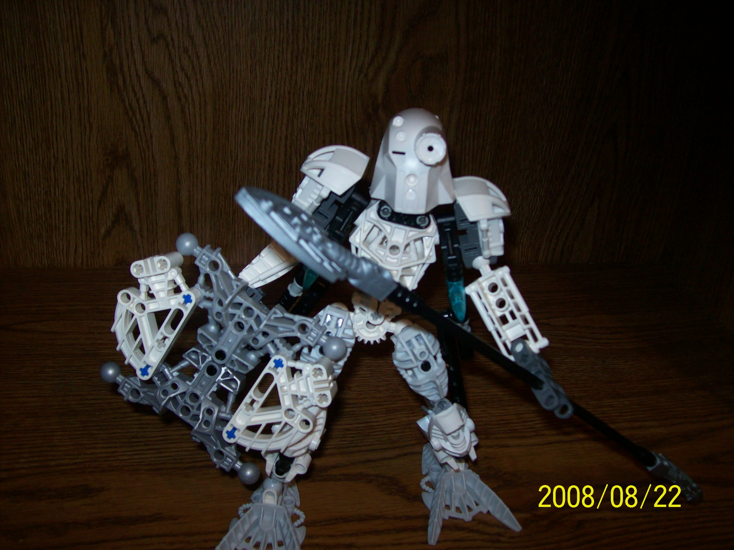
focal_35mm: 36
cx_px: 367
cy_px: 275
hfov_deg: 51.4
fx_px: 763
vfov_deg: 39.6
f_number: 2.7
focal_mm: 6
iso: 80
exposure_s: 1/64
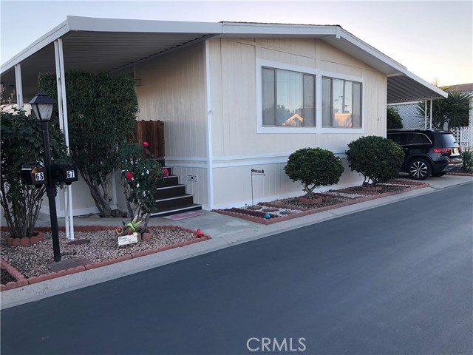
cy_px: 178
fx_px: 383
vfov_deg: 49.7
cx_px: 236
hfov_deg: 63.4
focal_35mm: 28
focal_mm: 3.99
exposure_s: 1/171
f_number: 1.8
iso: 20
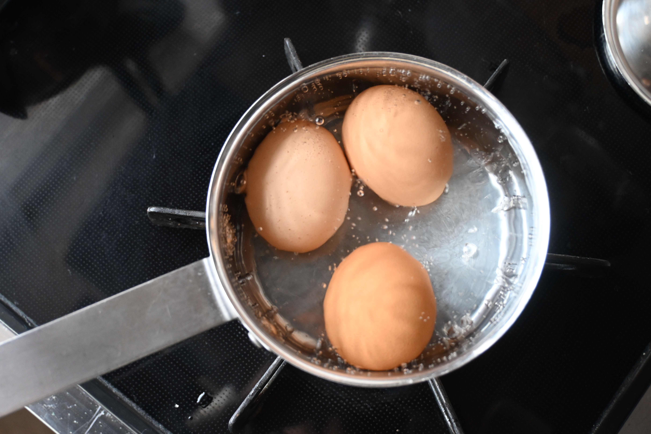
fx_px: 705
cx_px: 326
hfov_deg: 49.6
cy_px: 217
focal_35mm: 39
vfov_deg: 34.2
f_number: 4.5
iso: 1250
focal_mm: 26
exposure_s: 1/125
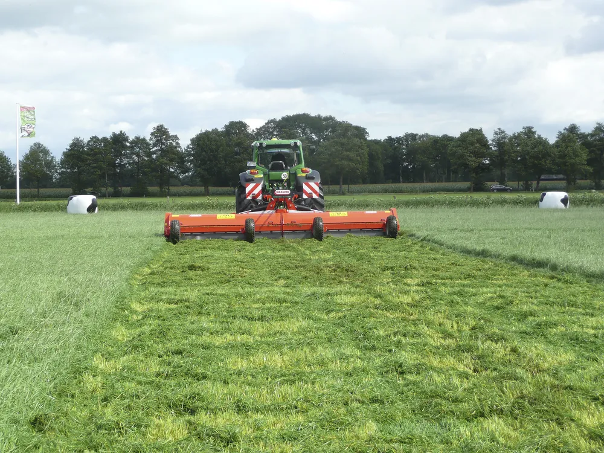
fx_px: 1169
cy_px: 226
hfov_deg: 29.0
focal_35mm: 67
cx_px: 302
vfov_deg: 21.9
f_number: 4.5
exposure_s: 1/400
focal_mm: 11
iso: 100
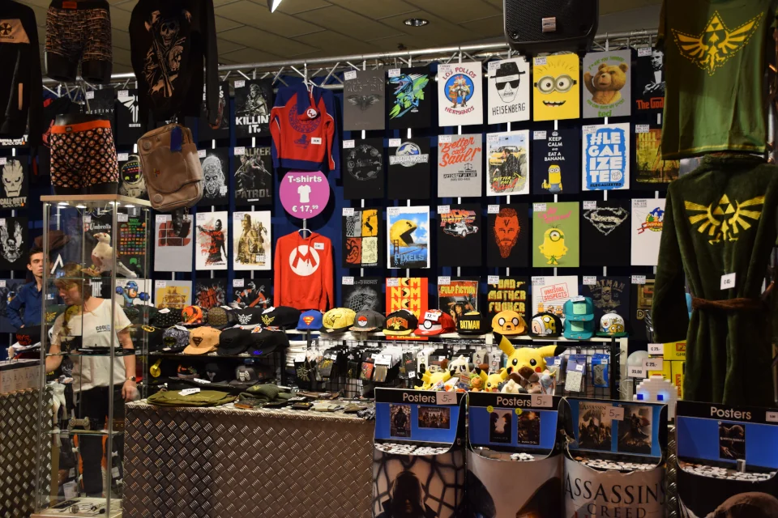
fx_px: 843
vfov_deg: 34.2
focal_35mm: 39
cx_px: 389
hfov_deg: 49.6
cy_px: 259
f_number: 3.8
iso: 800
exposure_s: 1/60
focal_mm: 26
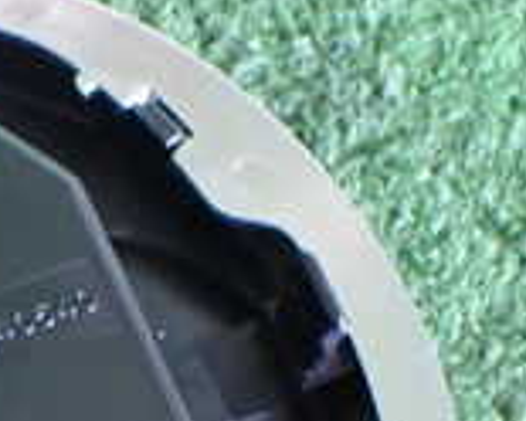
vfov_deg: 13.1
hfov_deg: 16.3
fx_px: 1759
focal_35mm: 113
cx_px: -119
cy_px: 560
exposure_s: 1/40
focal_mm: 5.4
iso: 800
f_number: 2.3
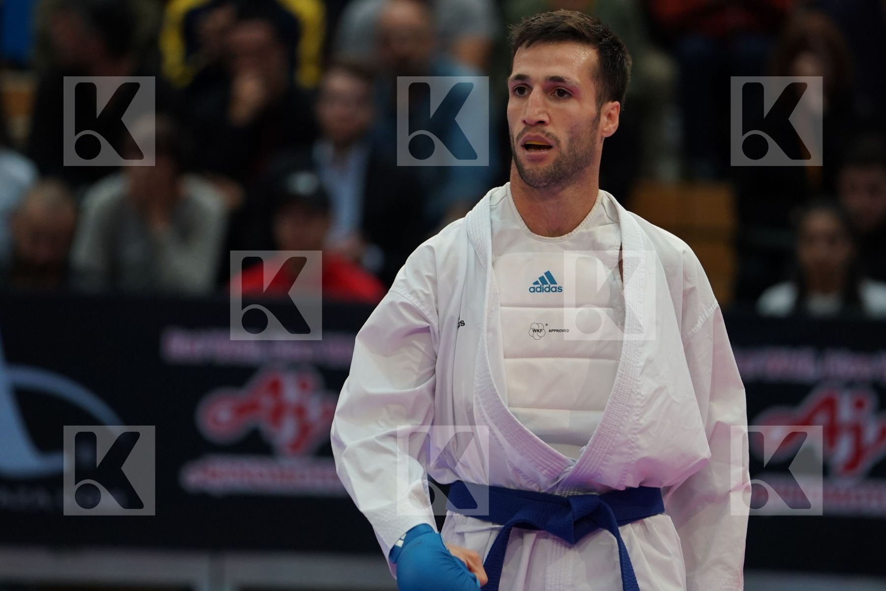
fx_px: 7383
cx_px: 443
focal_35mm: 300
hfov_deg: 6.9
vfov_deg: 4.6
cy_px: 296
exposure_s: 1/1000
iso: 1250
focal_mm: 200
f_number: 2.8
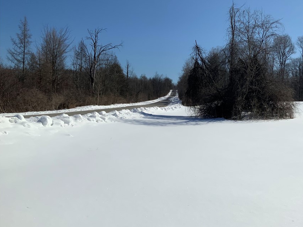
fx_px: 306
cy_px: 103
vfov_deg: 40.7
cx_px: 182
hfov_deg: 52.3
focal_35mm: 35
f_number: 1.8
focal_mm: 3
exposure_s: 1/8621
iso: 20
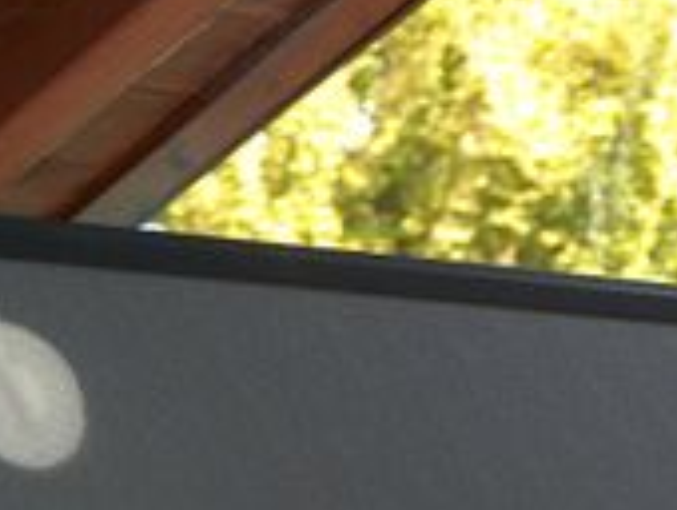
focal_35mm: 198
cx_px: 56
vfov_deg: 7.5
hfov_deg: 9.9
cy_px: 544
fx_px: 3878
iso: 111
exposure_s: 1/125
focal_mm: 17.25
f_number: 2.9
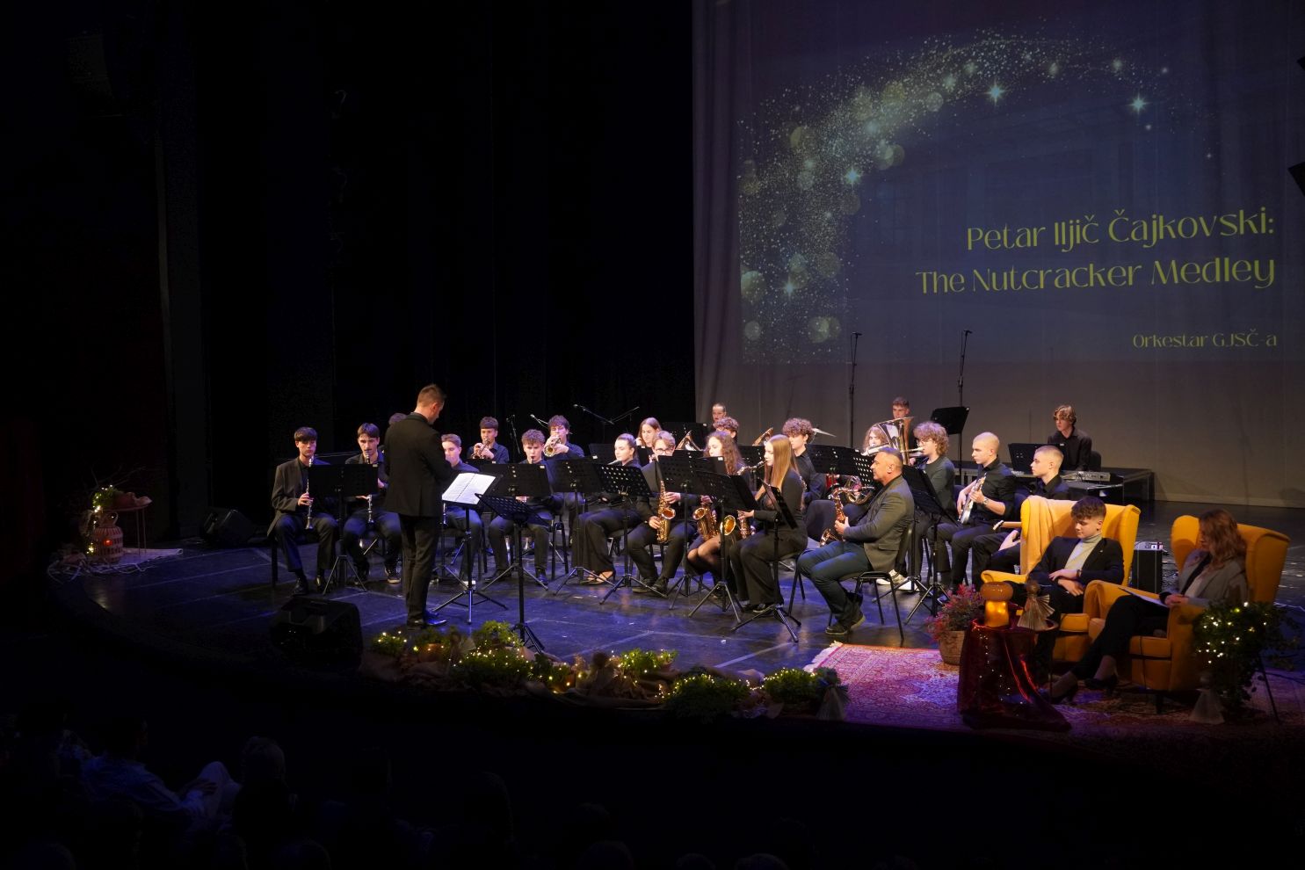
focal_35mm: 39
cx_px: 652
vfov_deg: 34.6
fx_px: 1397
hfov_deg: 50.1
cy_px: 435
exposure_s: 1/100
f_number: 3.2
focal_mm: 25.7
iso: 1600
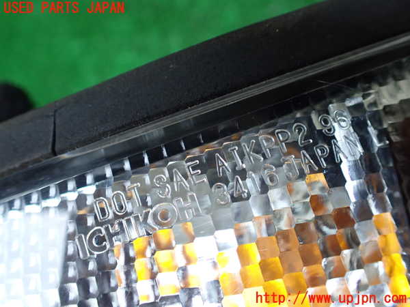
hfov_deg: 60.0
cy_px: 154
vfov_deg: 46.8
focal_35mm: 30
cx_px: 205
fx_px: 355
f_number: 2.3
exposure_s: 1/125
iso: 400
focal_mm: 5.4
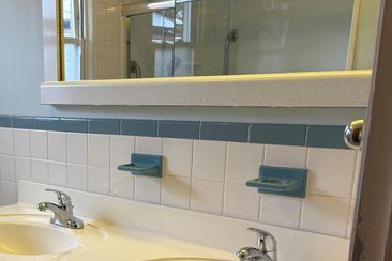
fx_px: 523
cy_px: 234
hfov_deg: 39.3
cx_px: 73
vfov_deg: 27.1
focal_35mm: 48
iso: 80
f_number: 1.6
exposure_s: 1/60
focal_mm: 5.96
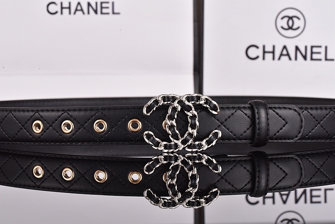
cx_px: 168
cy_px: 112
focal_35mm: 105
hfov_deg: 19.4
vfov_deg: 13.1
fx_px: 977
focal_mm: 105
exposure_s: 1/125
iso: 1100
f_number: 16
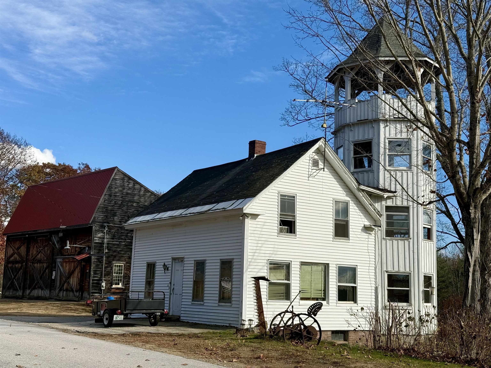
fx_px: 681
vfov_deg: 30.3
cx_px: 246
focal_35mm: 48
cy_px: 184
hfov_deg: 39.7
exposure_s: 1/6536
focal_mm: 6.76
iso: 80
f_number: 1.78
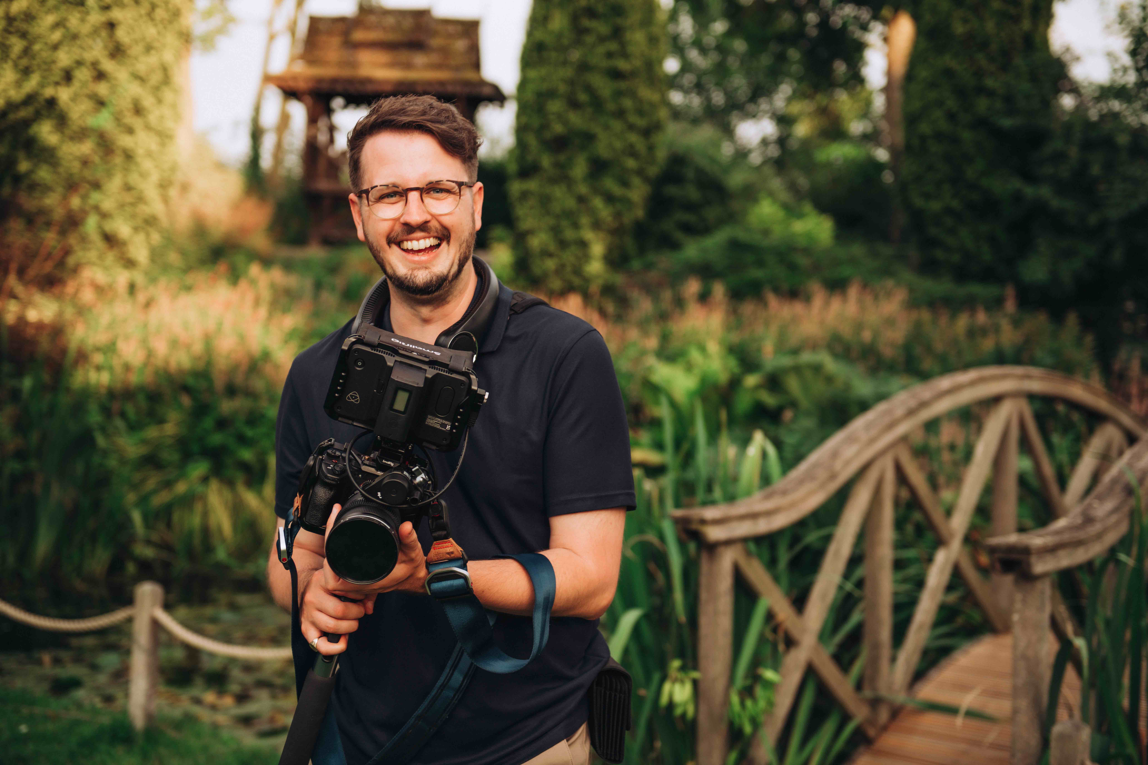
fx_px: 1786
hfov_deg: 35.6
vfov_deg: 24.2
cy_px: 382
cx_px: 574
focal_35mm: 56
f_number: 2.8
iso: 125
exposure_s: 1/250
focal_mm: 56
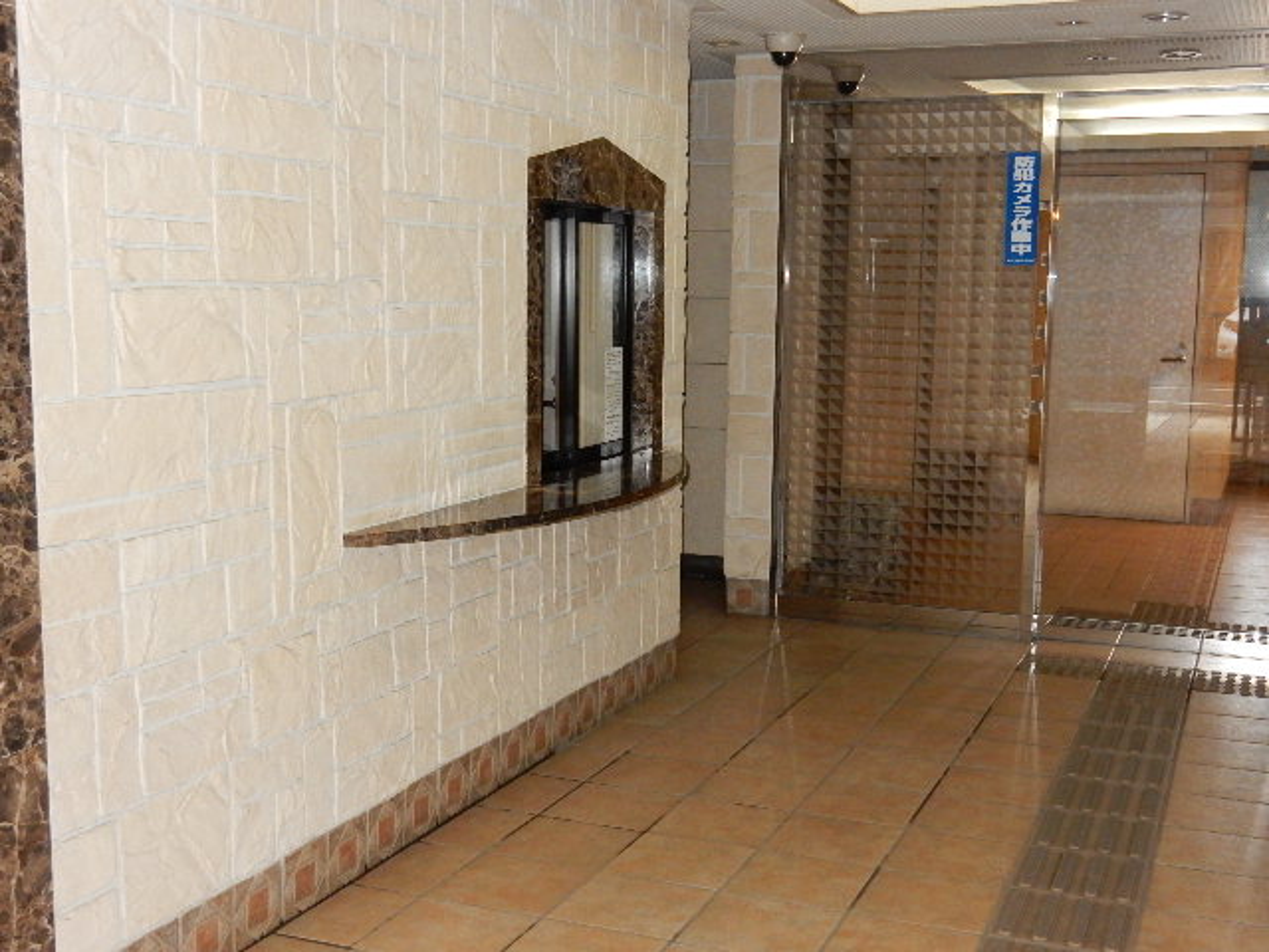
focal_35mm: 43
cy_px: 476
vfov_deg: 33.6
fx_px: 1576
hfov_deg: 43.9
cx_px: 634
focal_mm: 7.6
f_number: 4.2
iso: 720
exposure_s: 1/30
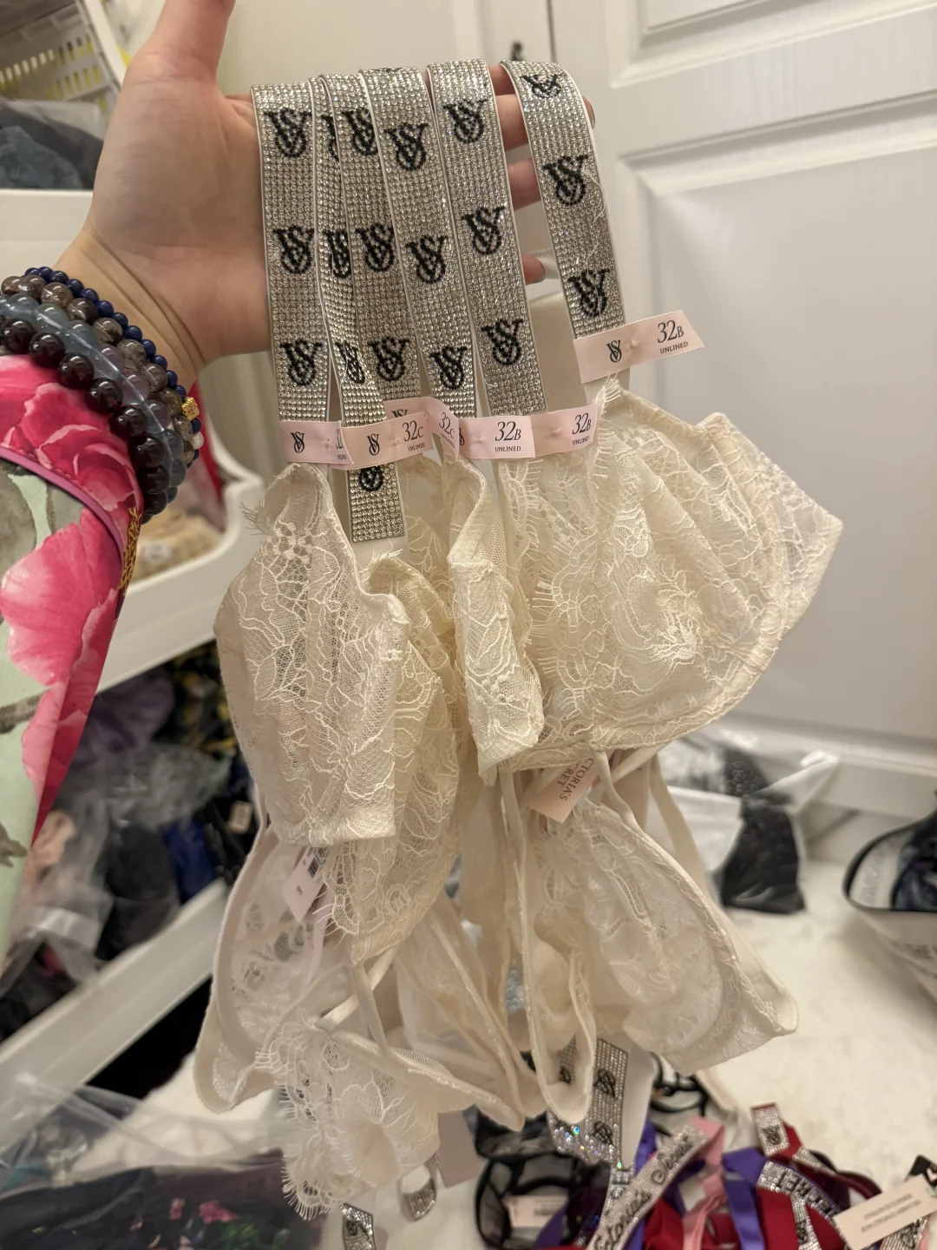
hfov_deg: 56.8
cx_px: 468
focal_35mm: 24
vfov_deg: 71.6
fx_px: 866
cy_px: 625
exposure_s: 1/50
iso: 320
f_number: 1.78
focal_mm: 6.76
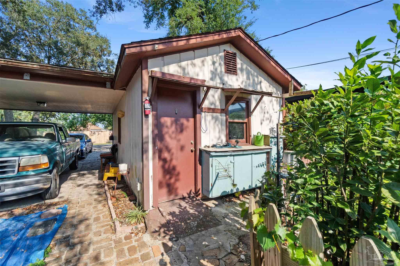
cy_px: 133
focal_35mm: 15
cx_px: 200
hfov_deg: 100.4
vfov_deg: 77.3
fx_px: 167
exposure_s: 1/160
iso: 200
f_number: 9
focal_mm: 10
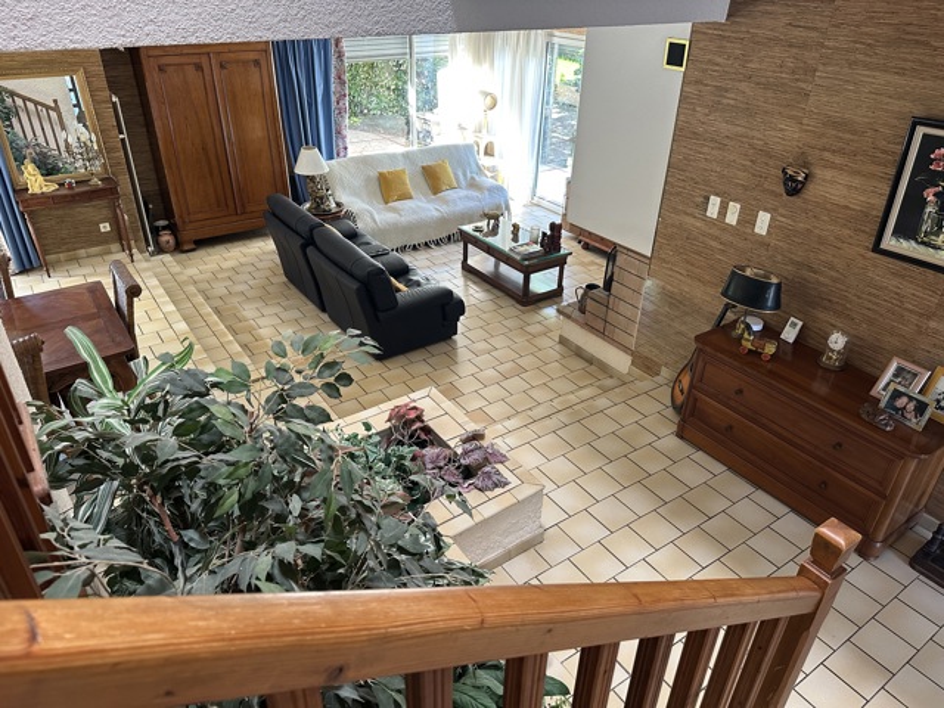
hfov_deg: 71.6
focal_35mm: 24
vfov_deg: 56.8
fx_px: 654
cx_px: 472
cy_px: 354
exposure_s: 1/60
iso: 250
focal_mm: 6.86
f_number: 1.78
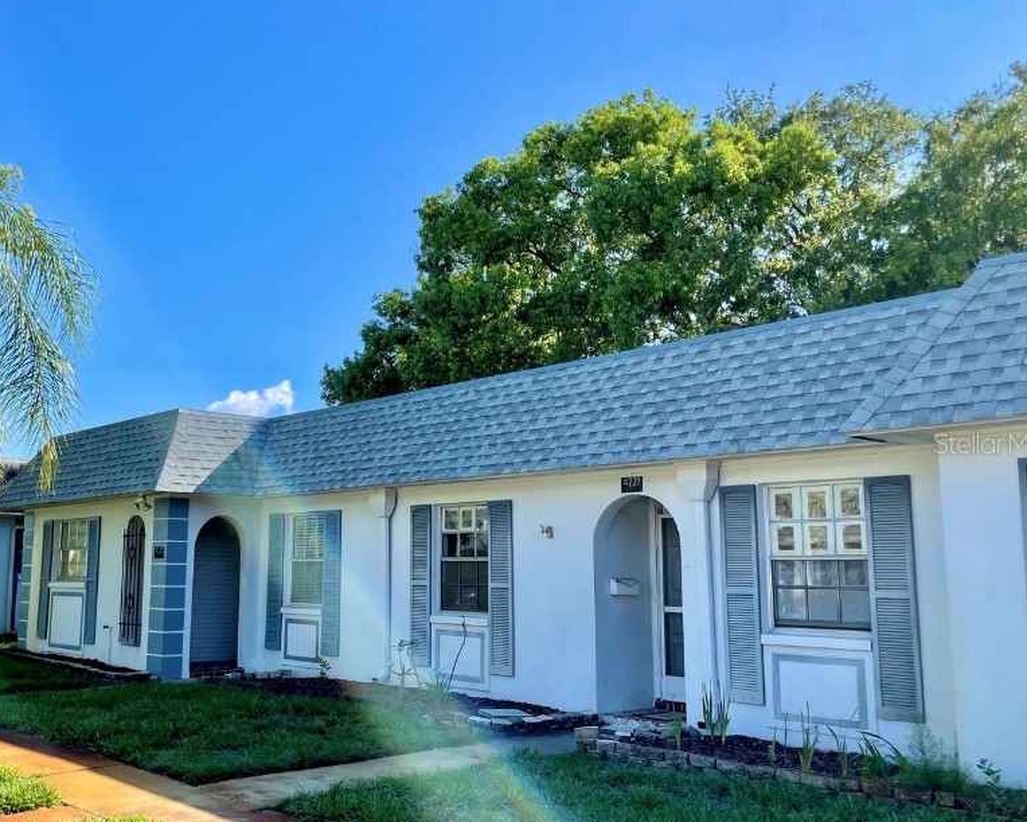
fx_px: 1033
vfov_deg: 43.3
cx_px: 372
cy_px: 443
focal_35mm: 34
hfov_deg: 52.2
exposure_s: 1/2564
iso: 32
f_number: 1.6
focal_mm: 4.2
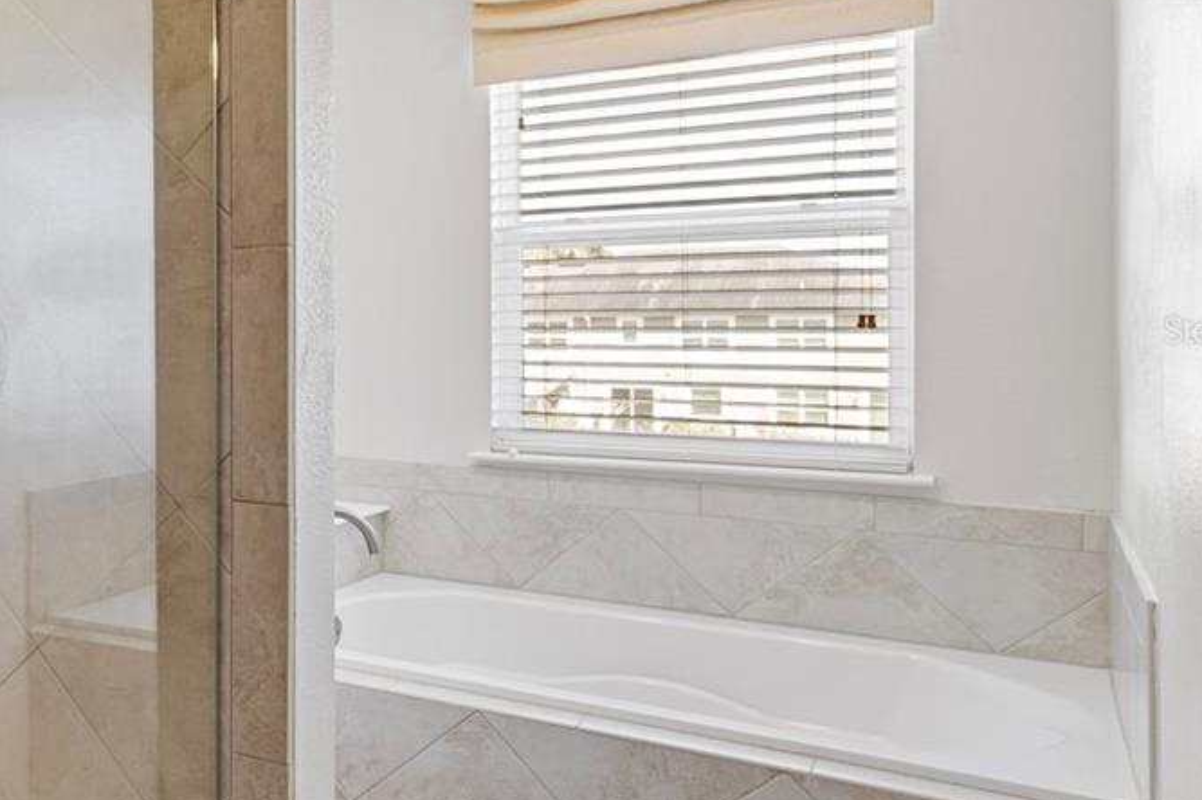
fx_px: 1201
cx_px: -117
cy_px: 330
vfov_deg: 36.7
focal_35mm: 36
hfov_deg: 42.1
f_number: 7.1
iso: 200
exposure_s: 1/2
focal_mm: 10
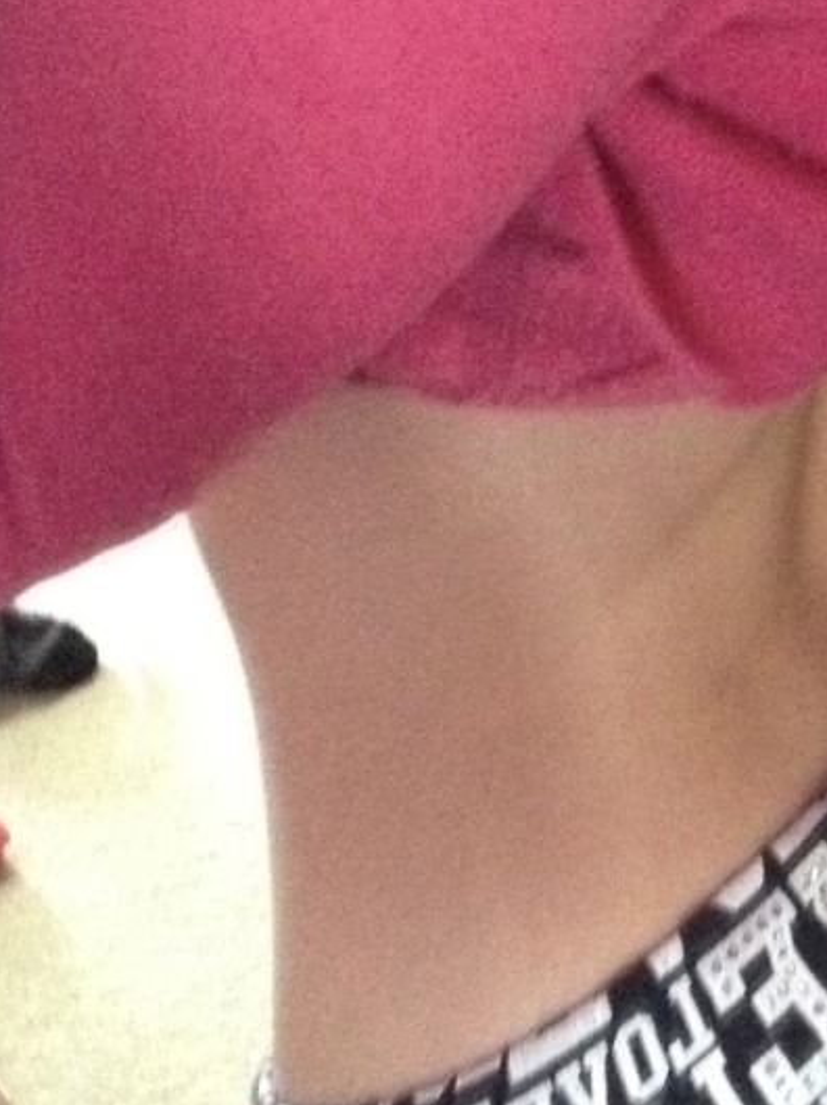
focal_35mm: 113
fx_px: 3604
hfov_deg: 12.8
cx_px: 927
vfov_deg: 17.3
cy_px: 901
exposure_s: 1/15
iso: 800
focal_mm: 4.28
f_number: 2.4
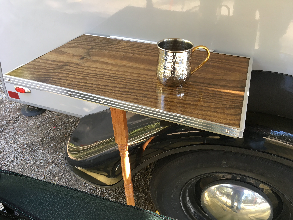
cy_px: 110
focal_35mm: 29
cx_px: 146
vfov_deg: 48.2
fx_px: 245
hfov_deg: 61.7
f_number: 2.2
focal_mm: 4.15
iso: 25
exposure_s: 1/30
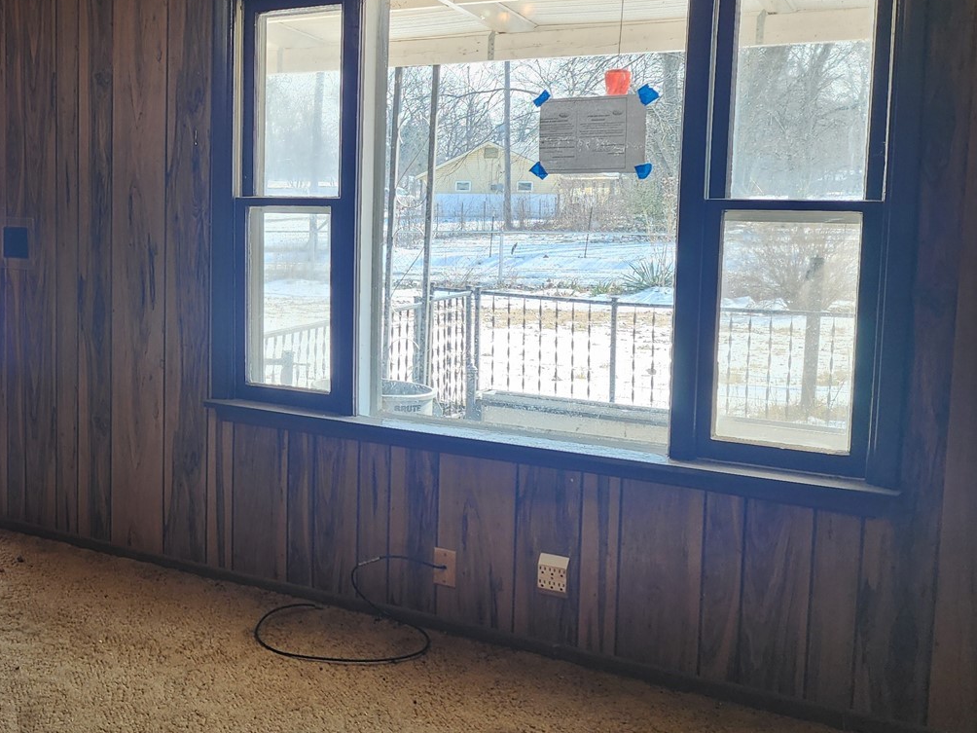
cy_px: 297
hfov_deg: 39.2
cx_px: 58
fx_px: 1242
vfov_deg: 32.8
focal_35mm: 44
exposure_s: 1/120
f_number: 1.8
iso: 50
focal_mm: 6.4
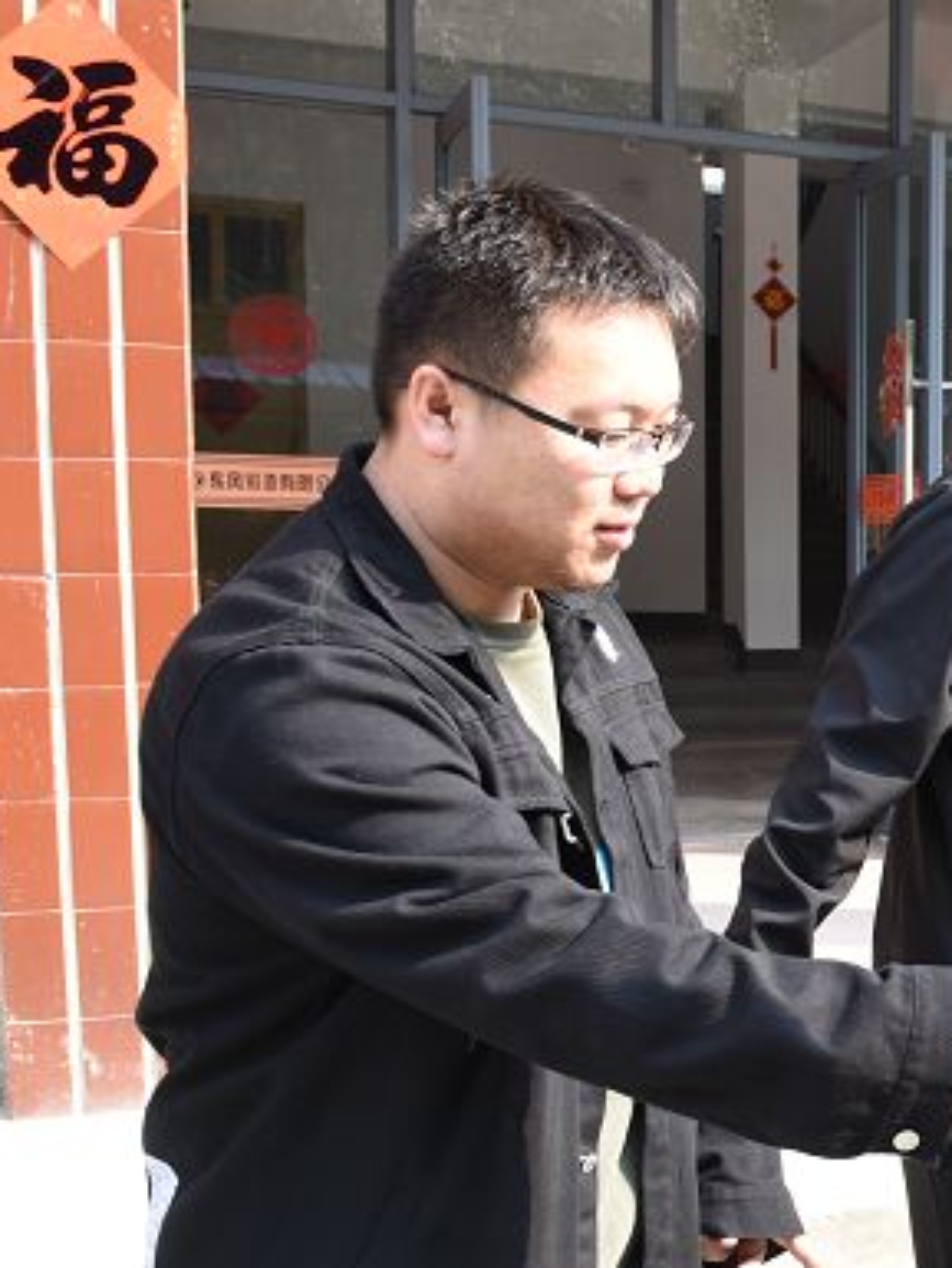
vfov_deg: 35.2
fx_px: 1979
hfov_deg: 23.7
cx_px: 1258
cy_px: 832
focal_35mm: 54
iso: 1000
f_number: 8
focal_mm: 24
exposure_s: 1/250
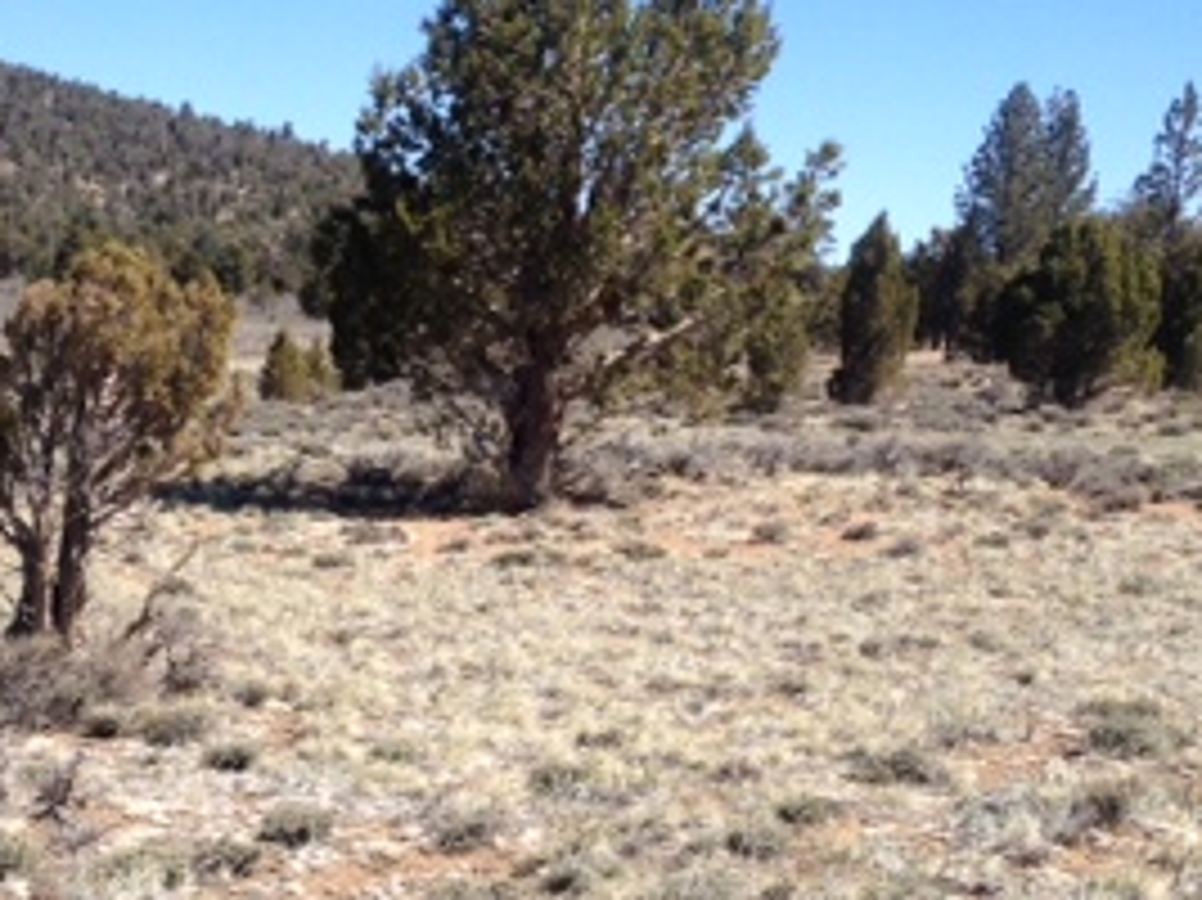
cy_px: 432
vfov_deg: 17.6
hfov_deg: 23.2
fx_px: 2915
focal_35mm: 84
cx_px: 464
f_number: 2.4
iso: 50
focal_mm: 4.28
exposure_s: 1/1623
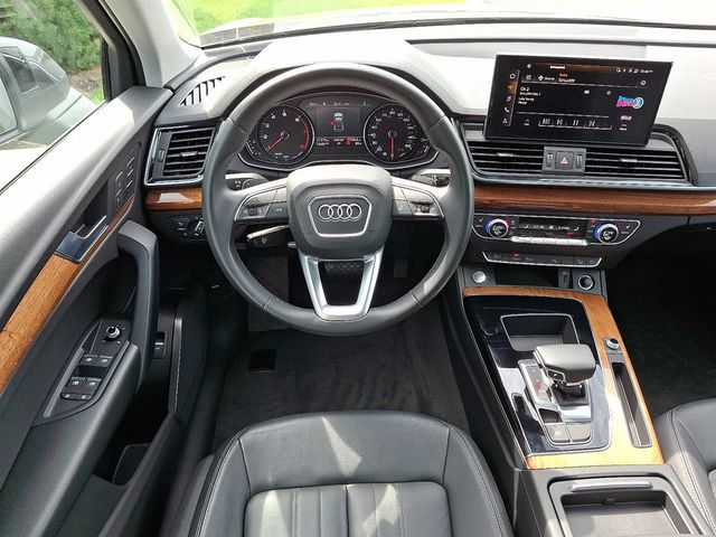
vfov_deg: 54.9
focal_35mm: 25
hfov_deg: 69.4
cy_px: 268
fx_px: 517
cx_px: 358
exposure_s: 1/120
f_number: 1.8
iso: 27
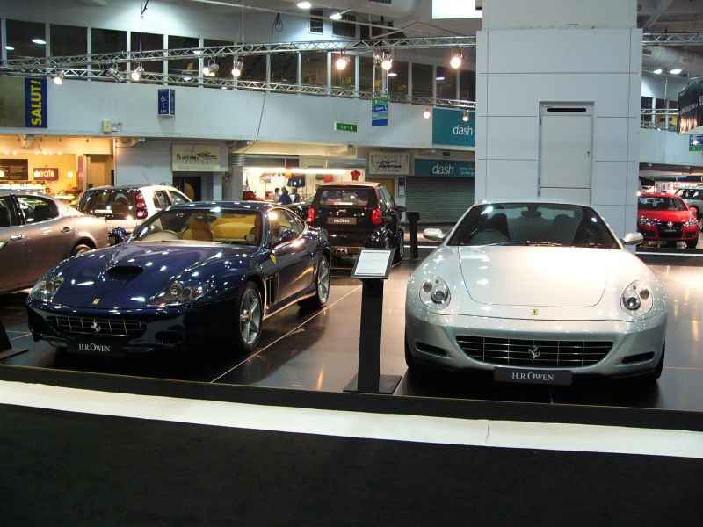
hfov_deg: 51.4
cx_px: 352
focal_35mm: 36
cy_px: 264
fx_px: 731
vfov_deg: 39.7
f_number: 2.8
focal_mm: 6
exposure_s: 1/20
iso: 200
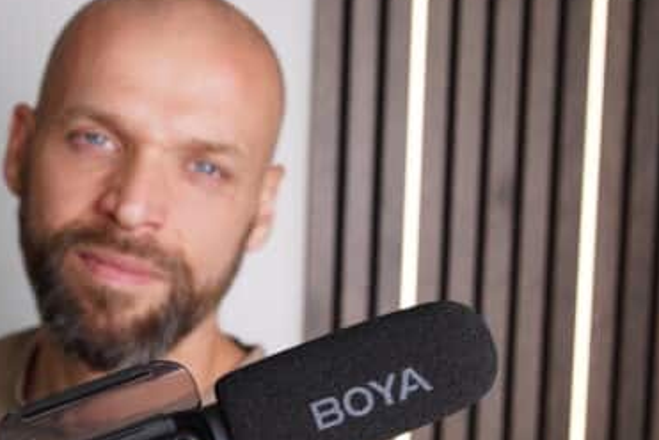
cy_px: 302
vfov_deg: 20.6
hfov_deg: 29.9
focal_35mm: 66
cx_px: 146
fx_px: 1209
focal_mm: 35
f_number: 7.1
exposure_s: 1/320
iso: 1600
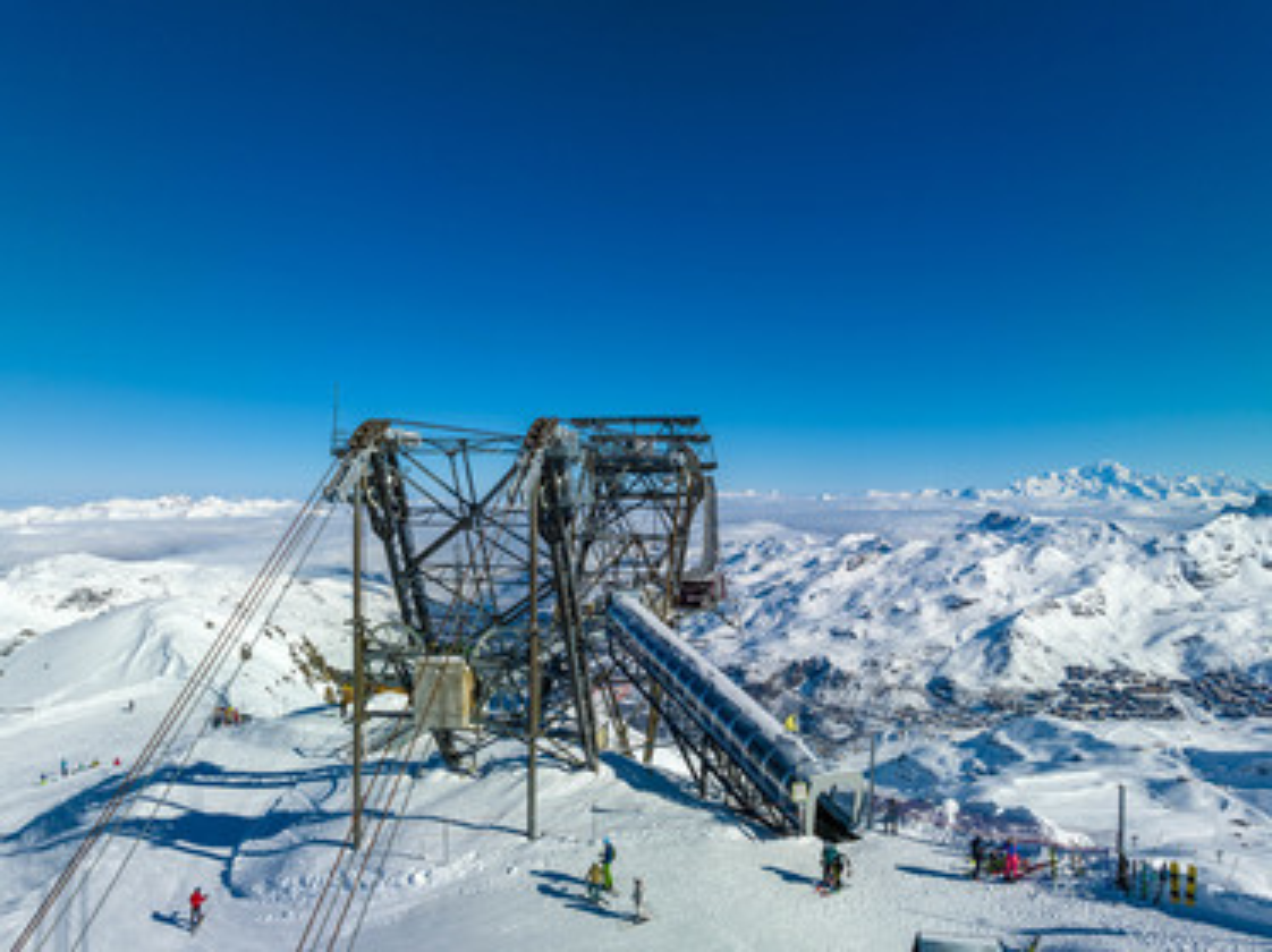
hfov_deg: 71.6
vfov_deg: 56.8
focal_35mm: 24
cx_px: 636
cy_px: 476
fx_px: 881
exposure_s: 1/400
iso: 100
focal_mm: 12.3
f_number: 11
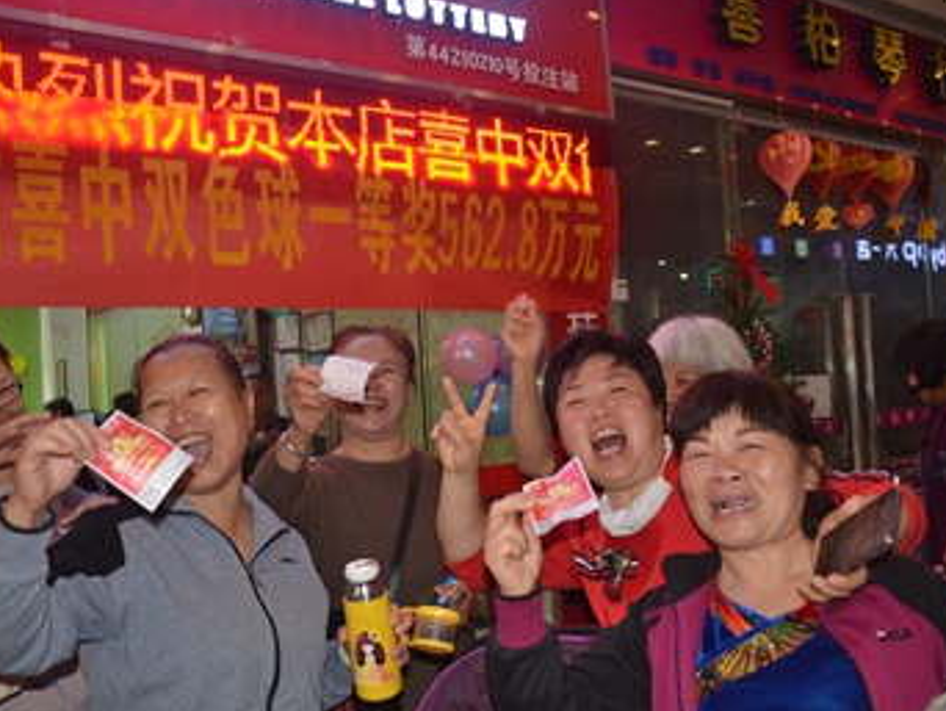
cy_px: 353
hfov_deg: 50.1
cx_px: 434
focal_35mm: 37
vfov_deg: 38.7
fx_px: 1012
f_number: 3.8
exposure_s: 1/60
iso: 800
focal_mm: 22
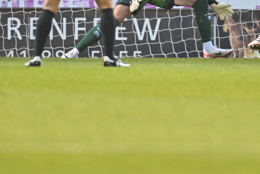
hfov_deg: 1.2
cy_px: -18
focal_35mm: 1717
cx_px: 190
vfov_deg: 0.8
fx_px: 12399
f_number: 4
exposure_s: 1/1000
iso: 2800
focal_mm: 560
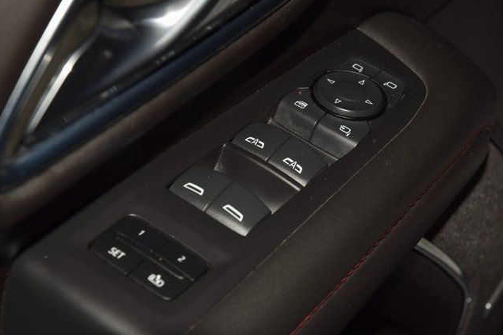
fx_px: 1481
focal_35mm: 106
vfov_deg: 12.9
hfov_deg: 19.3
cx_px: 252
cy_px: 168
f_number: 8
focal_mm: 70
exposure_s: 1/125
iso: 100
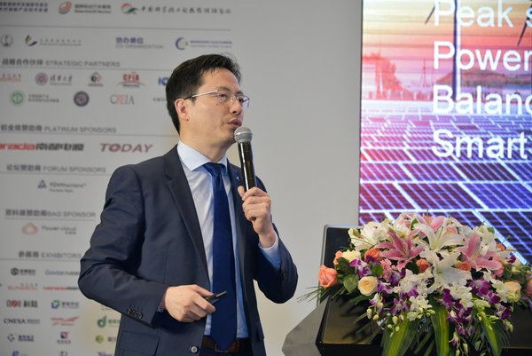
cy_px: 178
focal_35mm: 112
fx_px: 1656
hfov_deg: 18.2
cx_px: 266
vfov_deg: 12.3
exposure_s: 1/180
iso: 3200
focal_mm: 112
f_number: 5.6
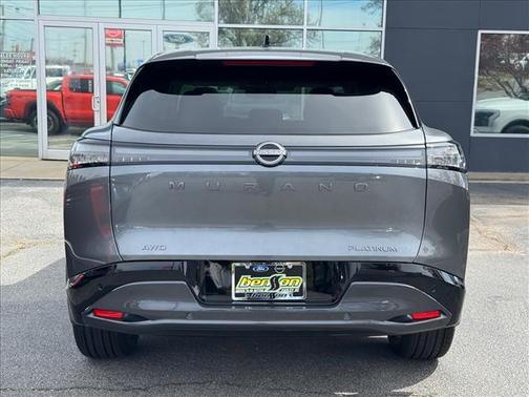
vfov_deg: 30.3
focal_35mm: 48
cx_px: 264
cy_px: 198
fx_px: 734
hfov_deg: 39.7
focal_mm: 6.76
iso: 64
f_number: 1.78
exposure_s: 1/1770
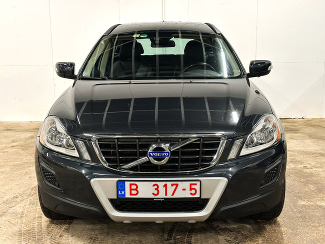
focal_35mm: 48
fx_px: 451
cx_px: 162
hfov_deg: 39.6
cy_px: 122
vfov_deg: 30.3
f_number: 1.8
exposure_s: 1/35
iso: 200
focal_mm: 6.86
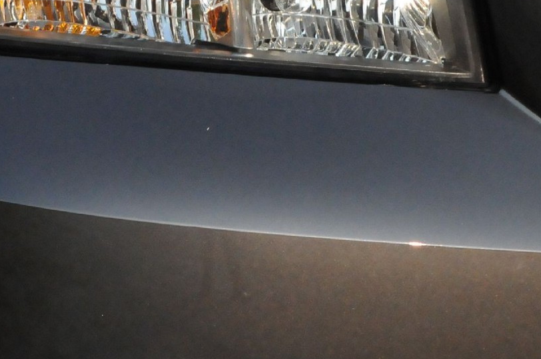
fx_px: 6378
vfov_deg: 3.2
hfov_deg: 4.9
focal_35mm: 425
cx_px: 112
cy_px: -106
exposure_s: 1/8000
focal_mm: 92
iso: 2000
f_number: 5.6
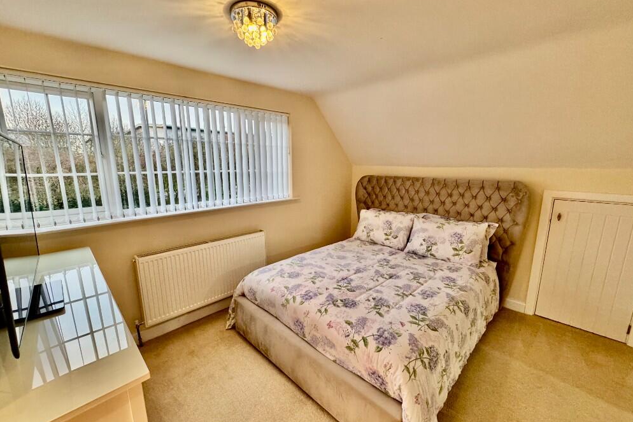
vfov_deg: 77.3
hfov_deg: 100.4
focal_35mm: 15
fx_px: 264
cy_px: 214
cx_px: 315
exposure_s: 1/100
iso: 320
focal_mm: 2.22
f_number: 2.2
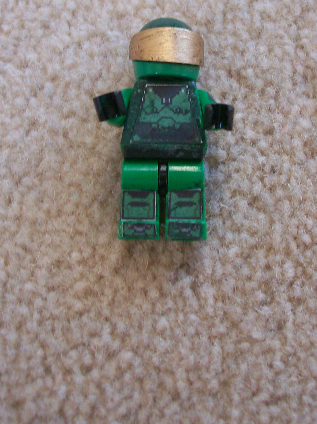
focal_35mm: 54
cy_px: 134
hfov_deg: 27.0
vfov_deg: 35.2
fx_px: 660
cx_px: 178
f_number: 2.7
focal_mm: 6
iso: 96
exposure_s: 1/32
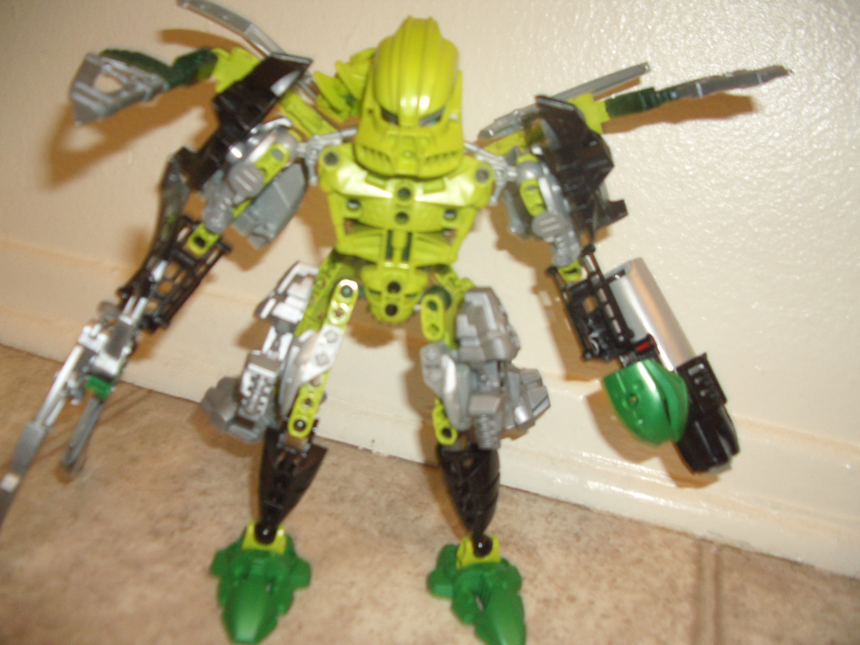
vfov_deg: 40.7
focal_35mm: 35
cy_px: 322
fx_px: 870
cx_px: 430
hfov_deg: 52.6
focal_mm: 5.8
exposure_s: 1/60
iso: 100
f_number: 2.6
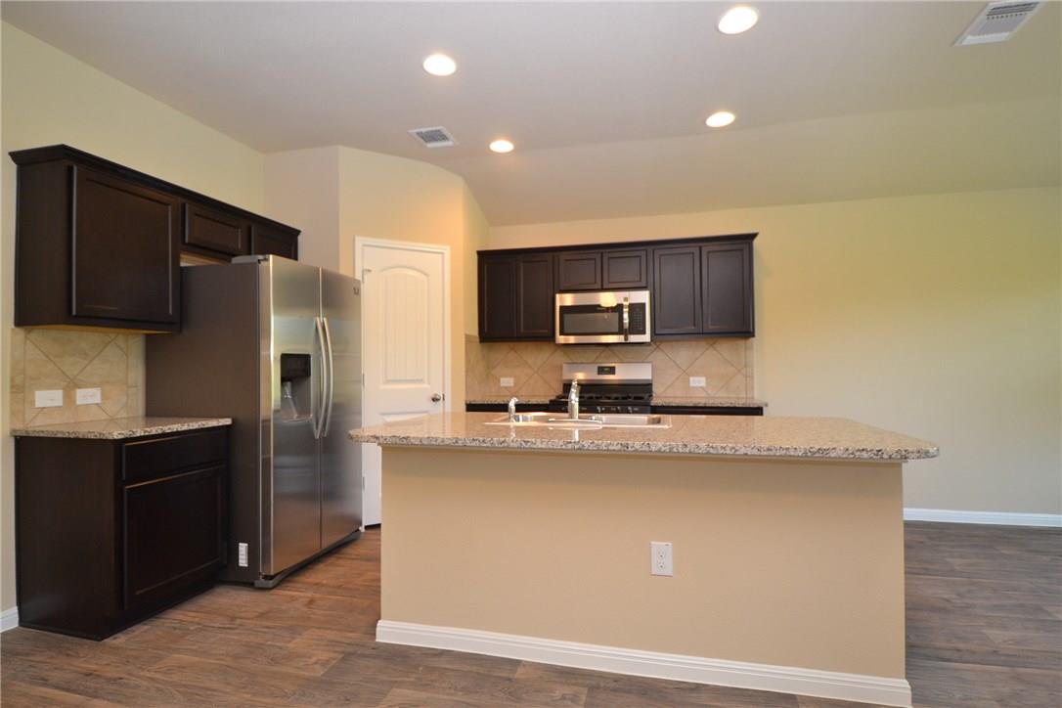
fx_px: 531
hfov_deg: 90.0
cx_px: 531
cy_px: 354
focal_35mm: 18
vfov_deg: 67.4
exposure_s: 1/60
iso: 560
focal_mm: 12
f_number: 3.8
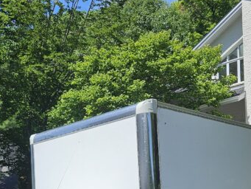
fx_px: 500
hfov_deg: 28.1
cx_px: 147
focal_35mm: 69
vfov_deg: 20.4
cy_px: 204
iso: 25
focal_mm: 5.4
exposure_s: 1/1910
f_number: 1.8
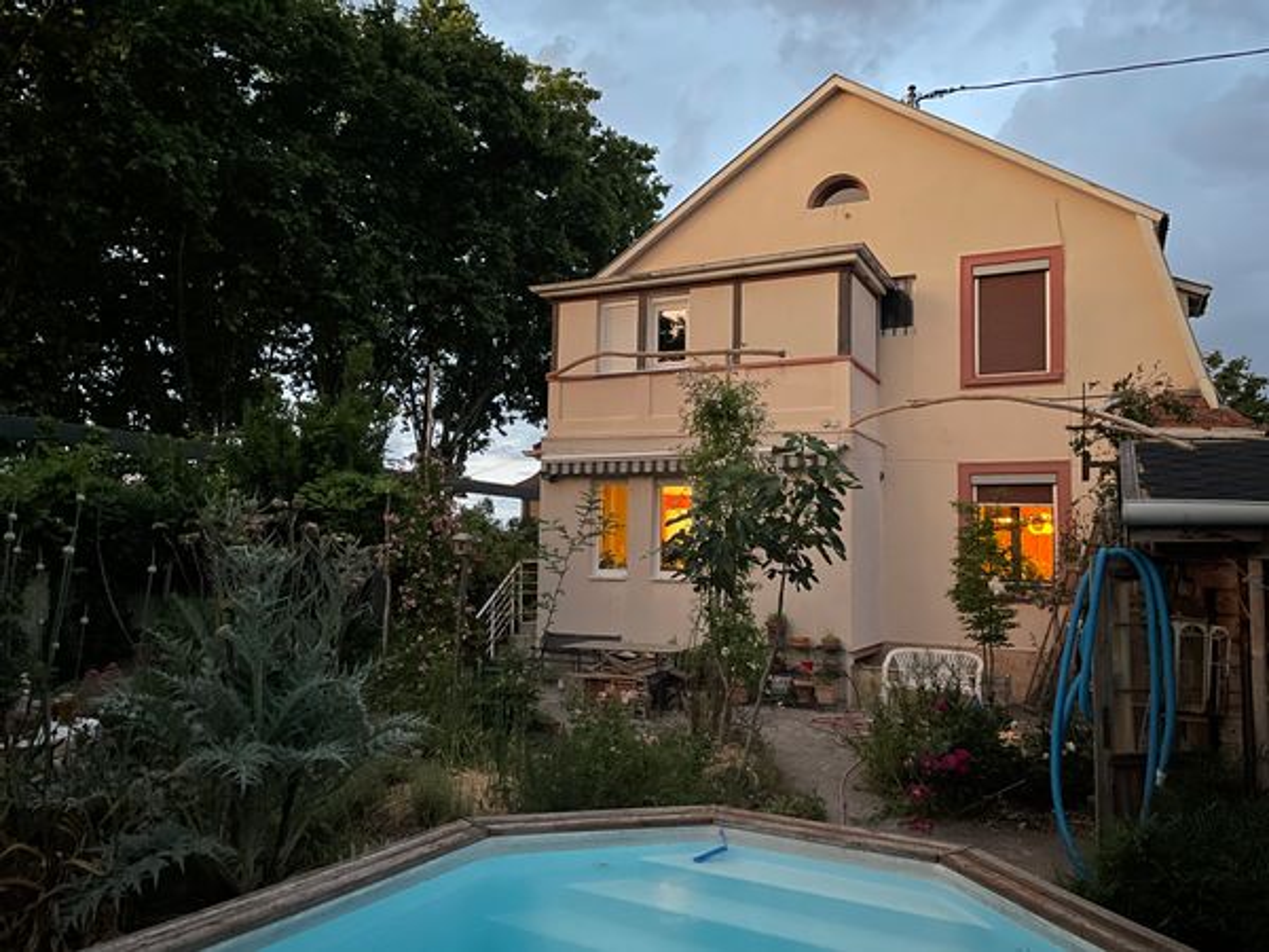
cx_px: 634
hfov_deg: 67.3
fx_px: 953
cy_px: 476
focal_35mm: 26
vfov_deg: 53.1
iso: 640
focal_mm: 4.2
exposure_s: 1/8
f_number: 1.6
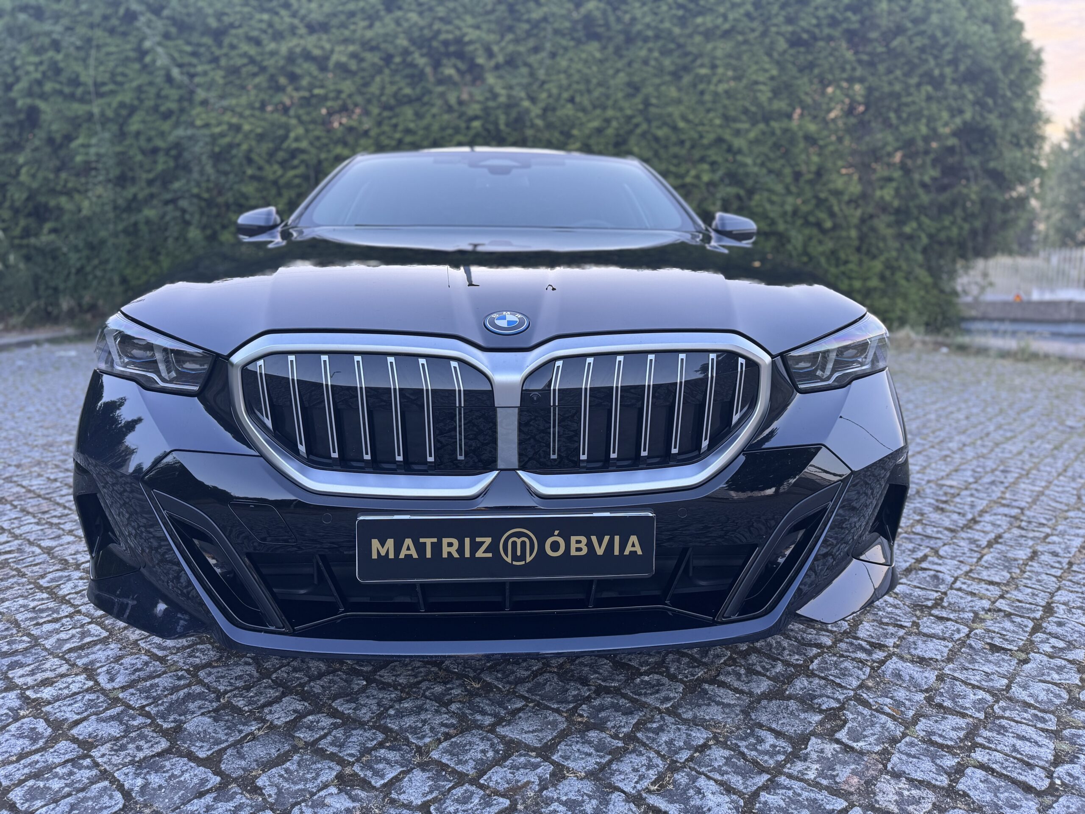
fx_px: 752
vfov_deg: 56.8
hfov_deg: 71.6
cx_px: 542
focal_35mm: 24
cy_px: 407
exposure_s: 1/121
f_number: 1.78
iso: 100
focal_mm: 6.76
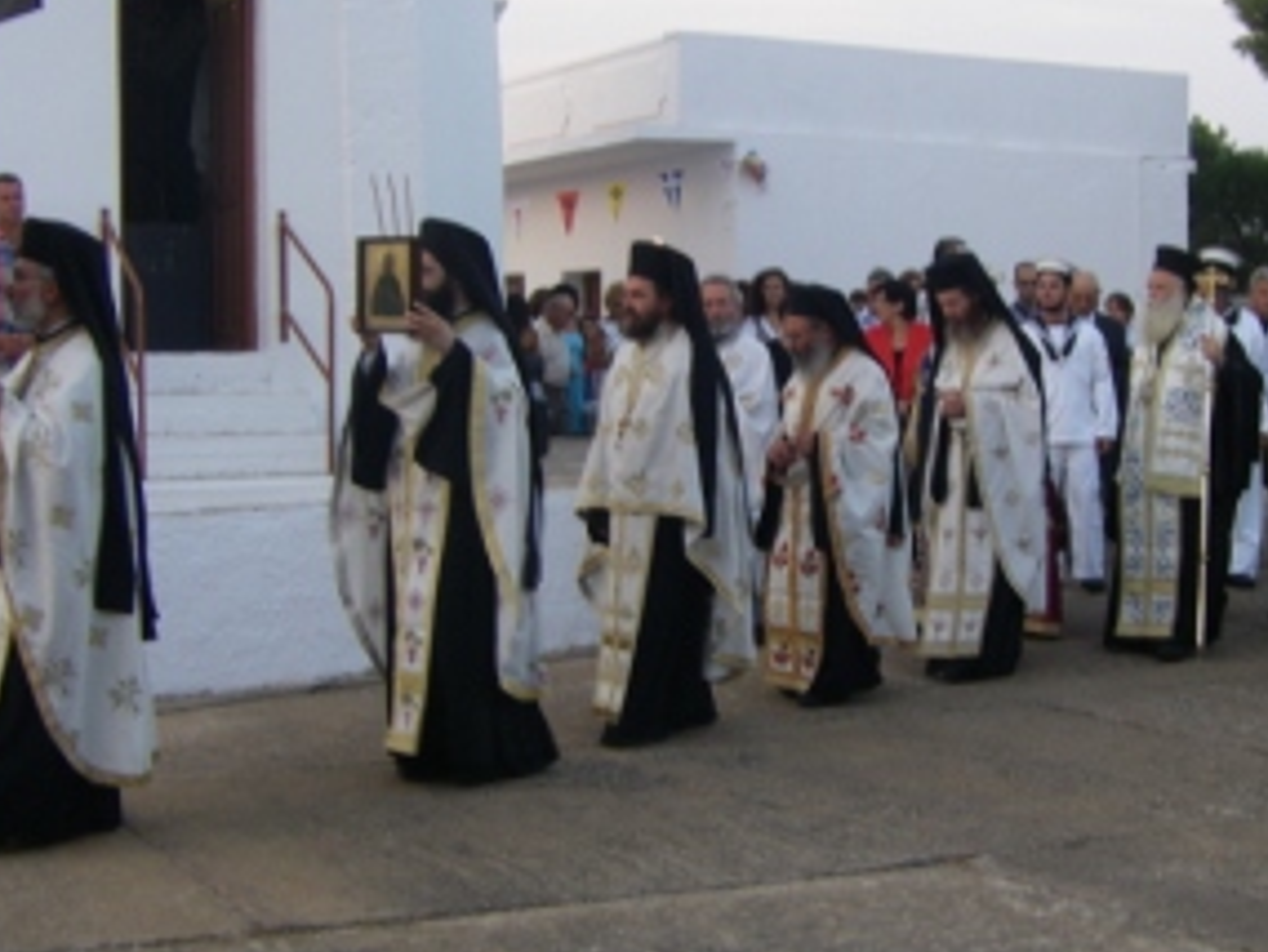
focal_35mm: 66
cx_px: 787
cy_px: 485
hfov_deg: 29.3
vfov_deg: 22.3
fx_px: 2419
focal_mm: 6.9
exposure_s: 1/50
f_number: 3.5
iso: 125
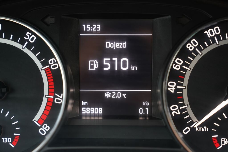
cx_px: 114
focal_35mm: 67
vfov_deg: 20.3
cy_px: 76
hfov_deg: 30.1
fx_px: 424
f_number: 2.8
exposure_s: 1/80
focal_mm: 67
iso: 1000
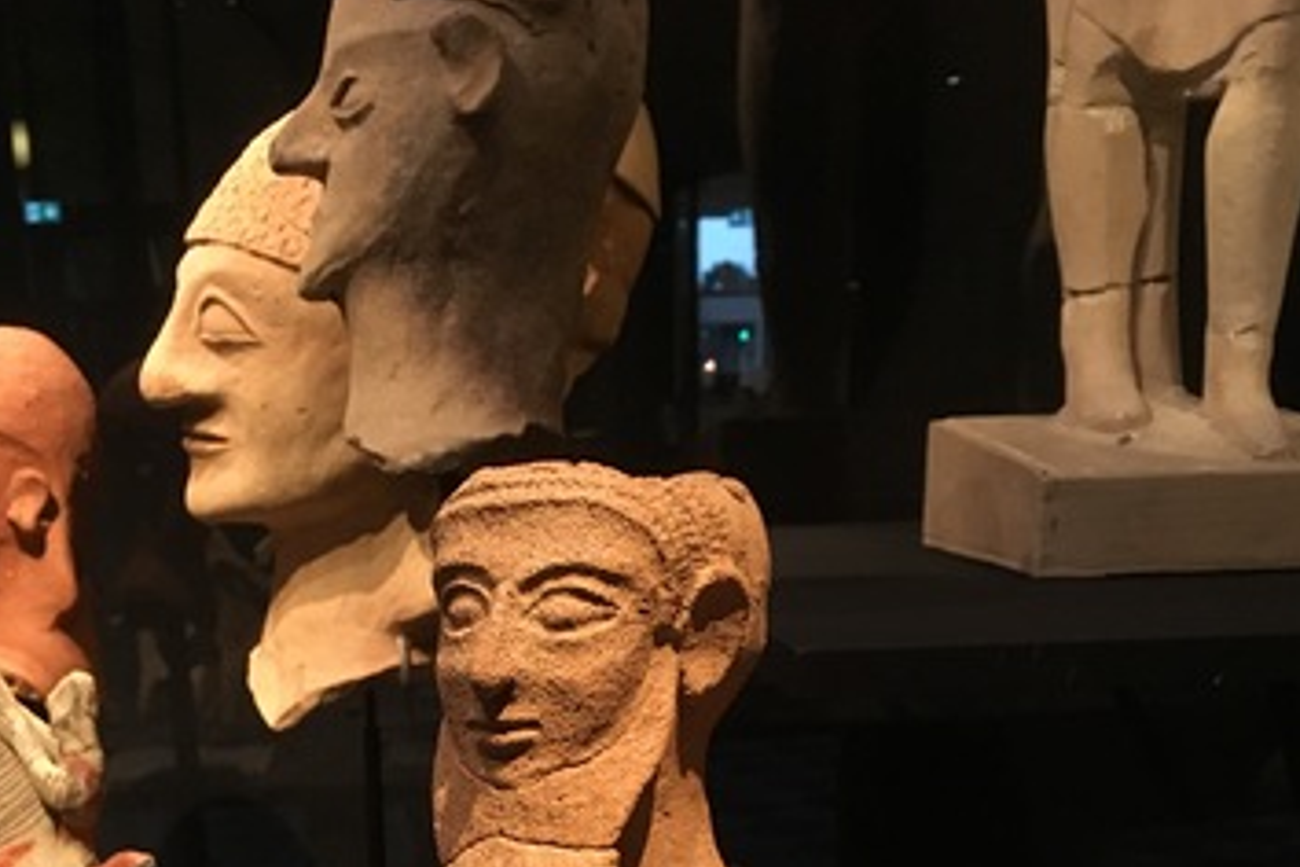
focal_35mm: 50
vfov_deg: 24.5
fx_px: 1805
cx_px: 503
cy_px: 1040
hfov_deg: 39.4
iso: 200
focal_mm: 4.15
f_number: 2.2
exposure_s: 1/25
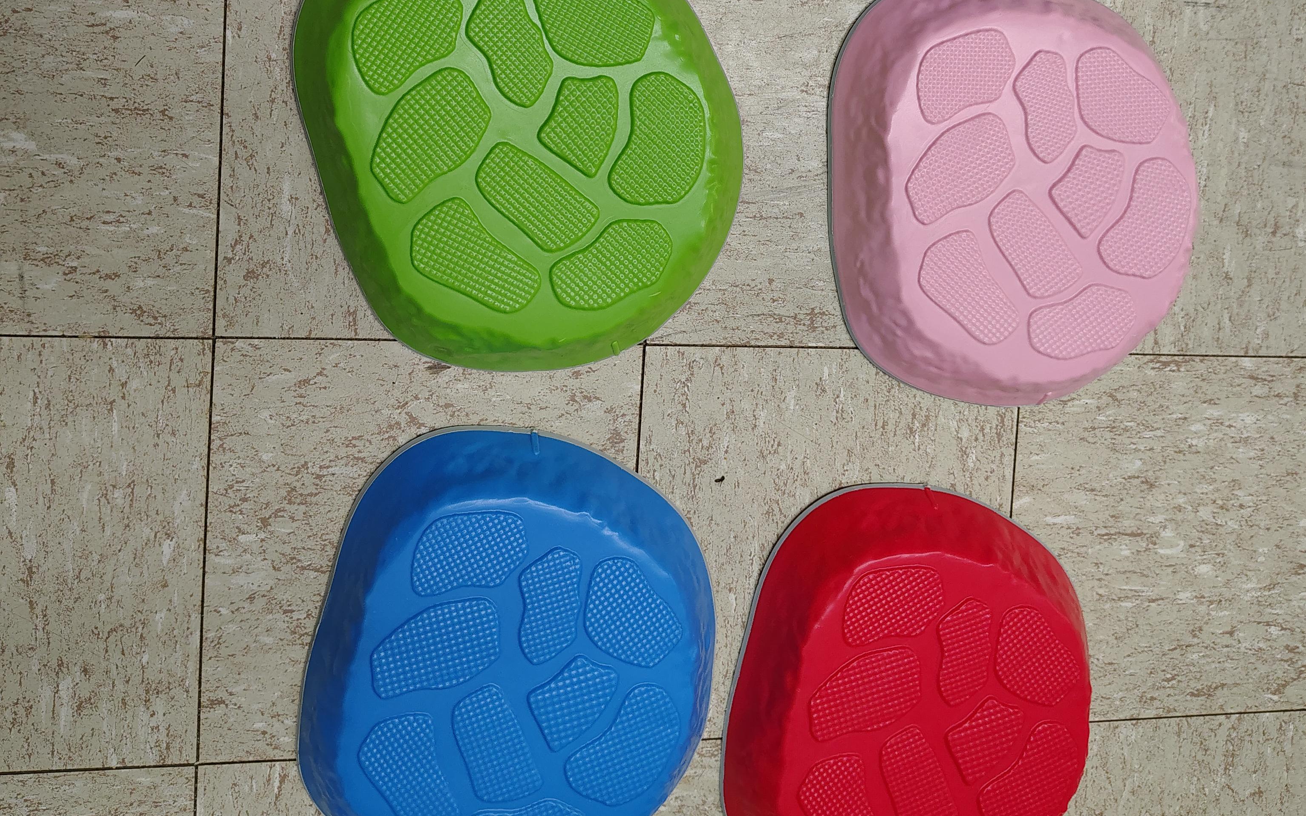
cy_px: 170
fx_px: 1210
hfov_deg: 56.7
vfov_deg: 36.1
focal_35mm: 34
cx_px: 654
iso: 692
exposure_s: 1/60
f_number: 1.8
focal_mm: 5.56
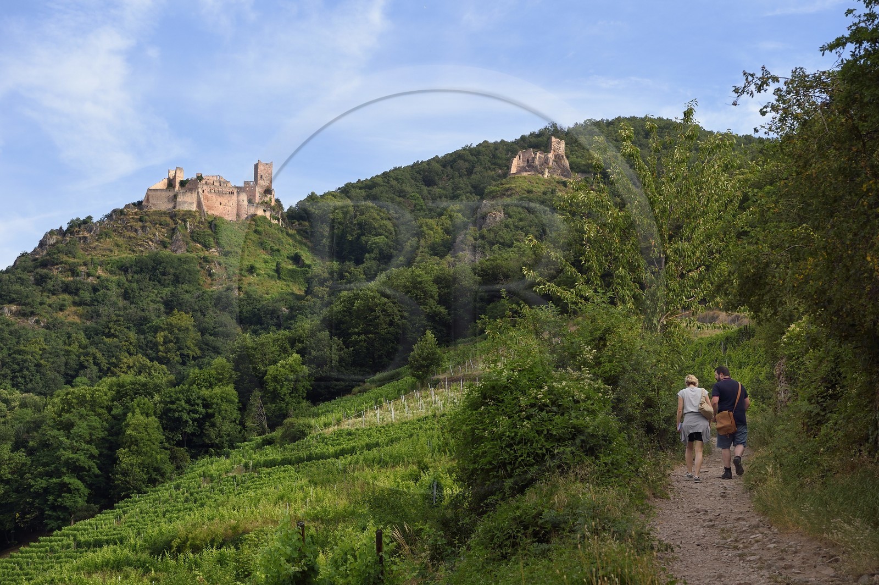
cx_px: 440
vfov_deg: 21.9
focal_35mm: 62
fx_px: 1513
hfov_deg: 32.4
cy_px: 292
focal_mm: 62
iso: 200
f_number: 9
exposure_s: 1/250
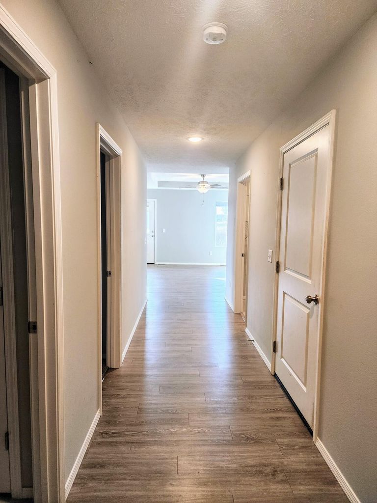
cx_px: 188
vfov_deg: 73.9
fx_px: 334
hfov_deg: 58.9
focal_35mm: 23
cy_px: 252
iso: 200
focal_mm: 6.4
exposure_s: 1/120
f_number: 1.8
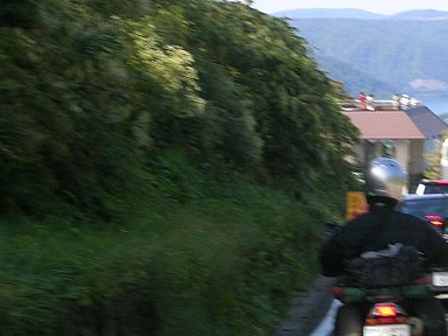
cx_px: 343
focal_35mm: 175
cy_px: 155
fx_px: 2265
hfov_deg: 11.3
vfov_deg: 8.5
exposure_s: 1/166
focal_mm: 16.2
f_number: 4.9
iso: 50
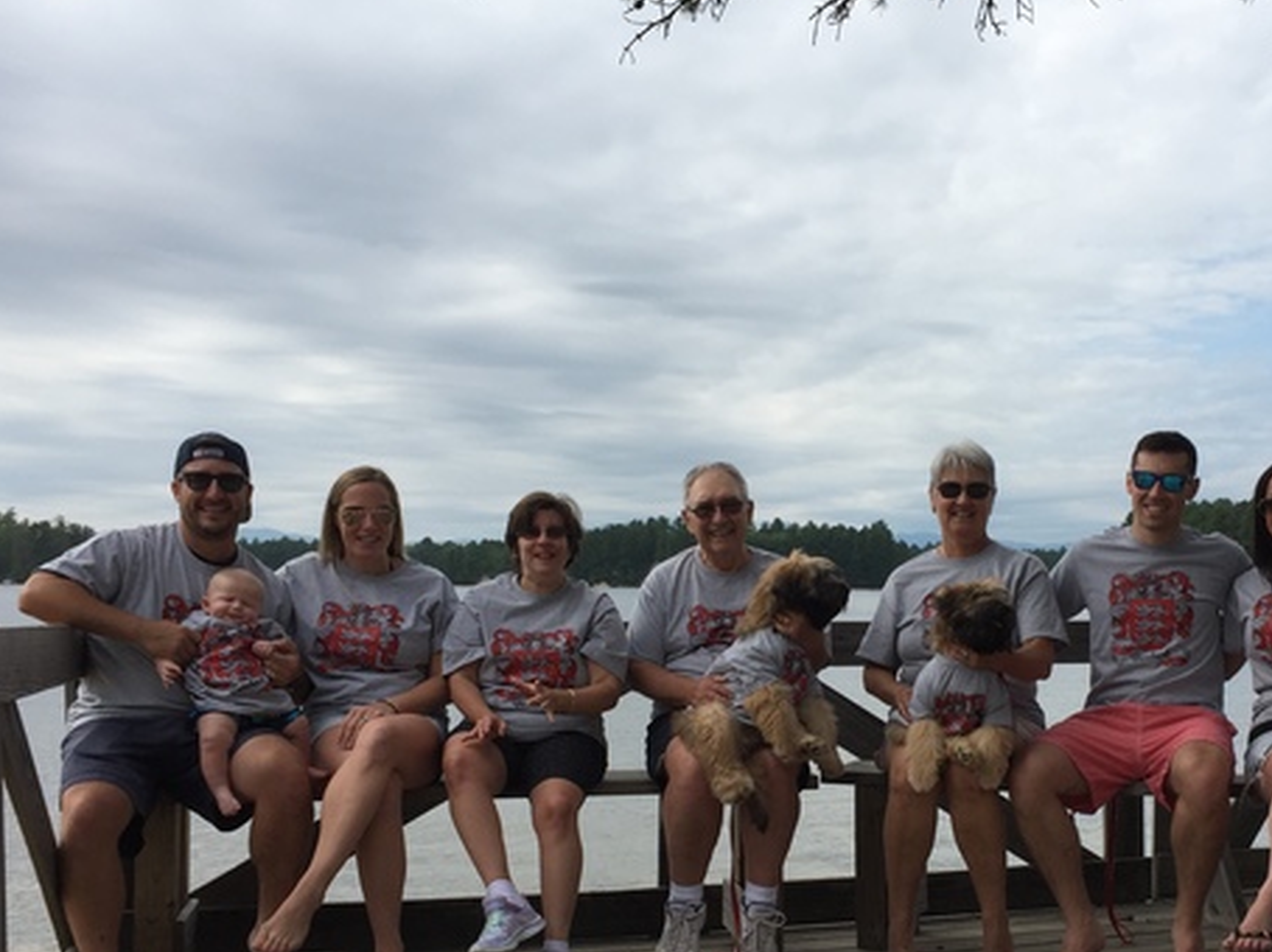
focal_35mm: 46
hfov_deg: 40.7
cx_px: 857
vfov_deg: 31.1
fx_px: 1689
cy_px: 672
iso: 32
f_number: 2.2
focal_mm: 4.15
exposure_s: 1/1647
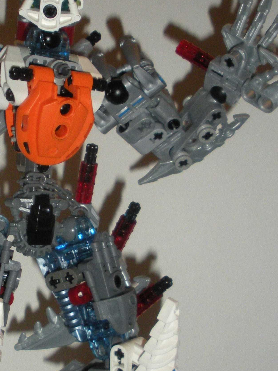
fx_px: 824
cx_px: 54
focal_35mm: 77
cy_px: 205
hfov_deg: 19.0
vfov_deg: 25.3
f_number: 3.5
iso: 200
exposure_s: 1/60
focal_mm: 6.3
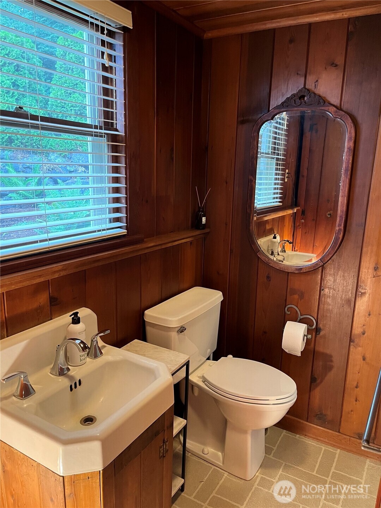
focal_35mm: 26
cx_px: 190
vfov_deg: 67.3
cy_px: 254
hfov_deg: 53.1
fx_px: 382
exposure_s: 1/60
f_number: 1.6
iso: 500
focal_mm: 5.1
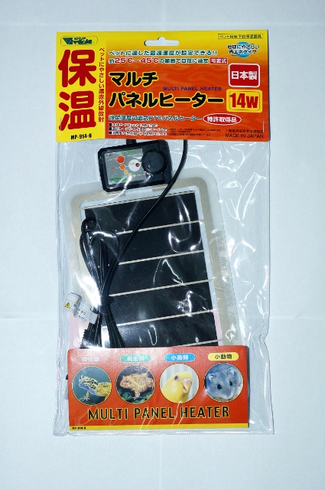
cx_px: 162
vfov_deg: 27.0
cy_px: 245
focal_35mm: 75
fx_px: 1018
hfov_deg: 18.1
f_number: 5.6
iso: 400
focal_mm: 50
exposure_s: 1/80
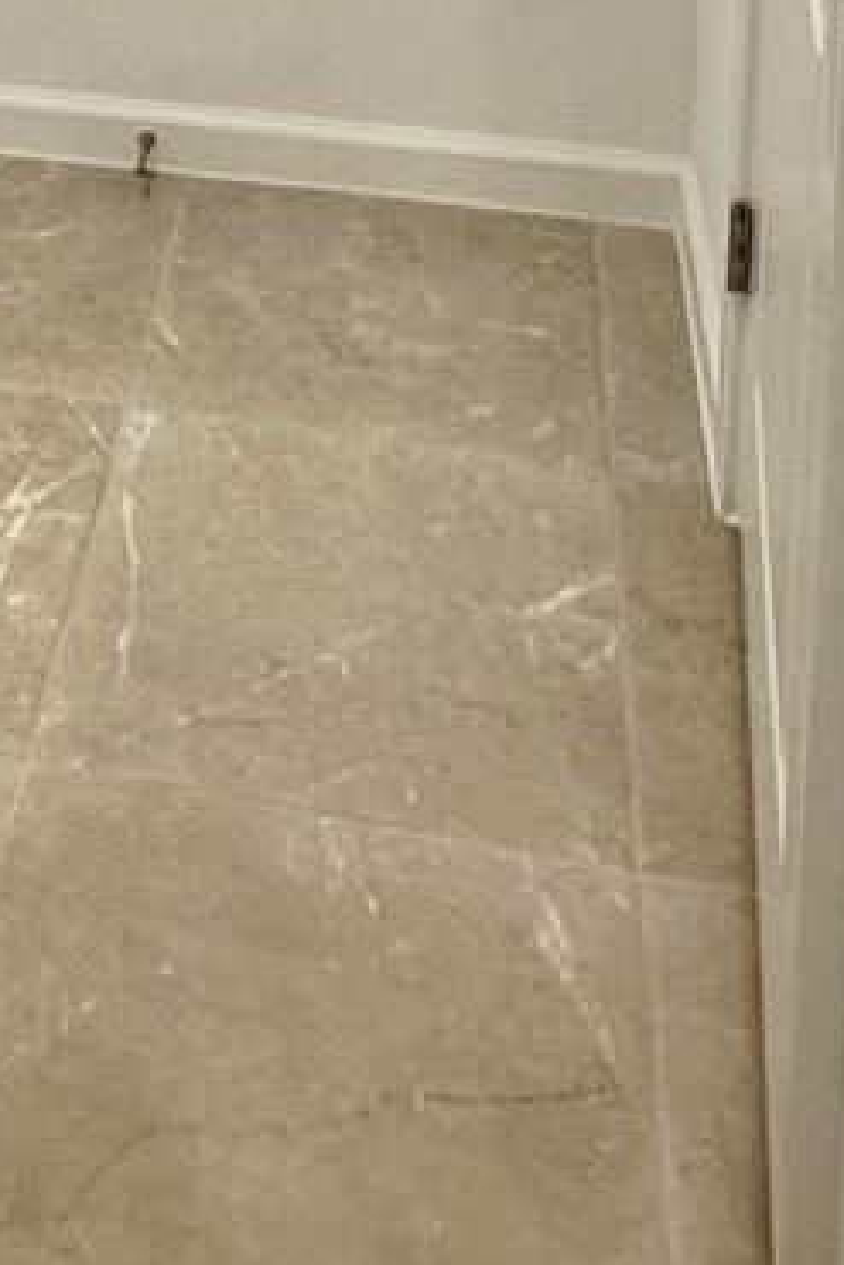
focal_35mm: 63
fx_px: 2213
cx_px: -41
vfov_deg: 24.8
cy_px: -612
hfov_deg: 20.7
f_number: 2.2
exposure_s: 1/120
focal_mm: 2.22
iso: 160
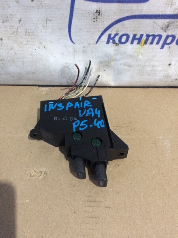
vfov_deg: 61.7
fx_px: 199
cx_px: 89
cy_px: 119
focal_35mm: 29
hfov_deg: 48.2
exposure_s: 1/25
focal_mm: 4.15
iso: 320
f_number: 2.2
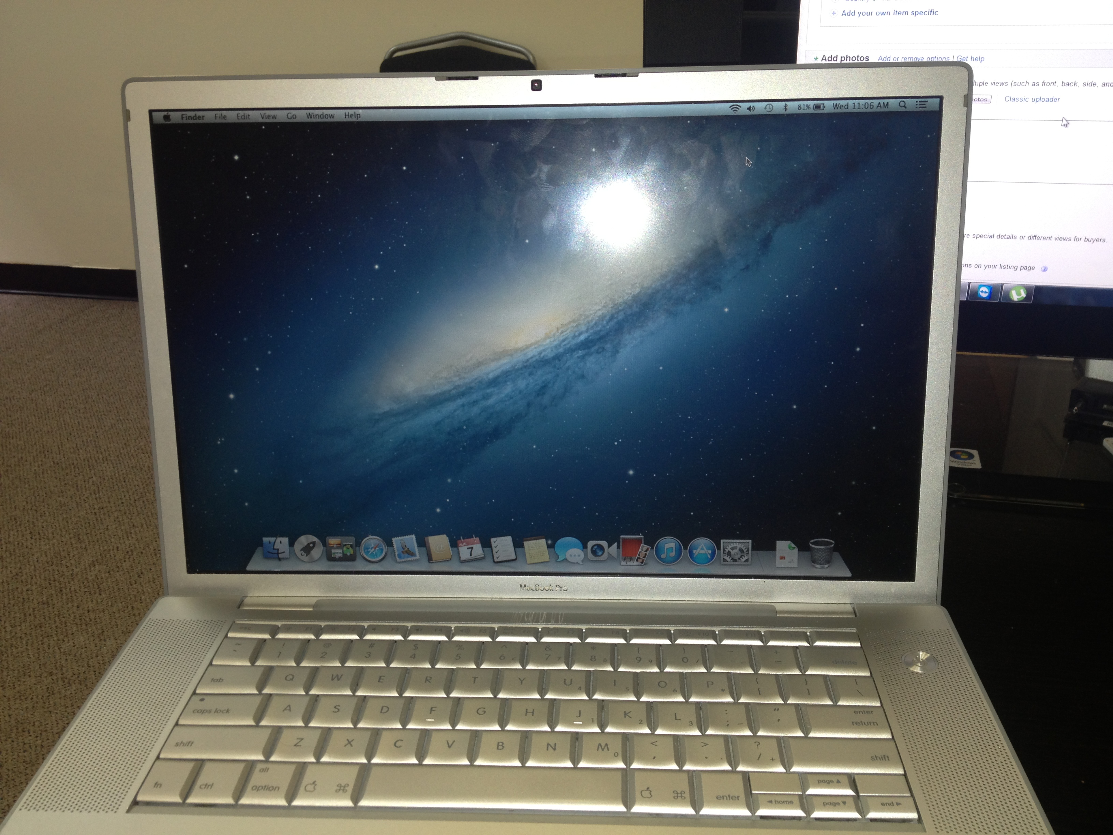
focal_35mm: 35
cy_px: 418
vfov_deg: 40.7
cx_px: 556
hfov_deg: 52.6
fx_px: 1125
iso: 50
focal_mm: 4.28
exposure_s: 1/23
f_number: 2.4
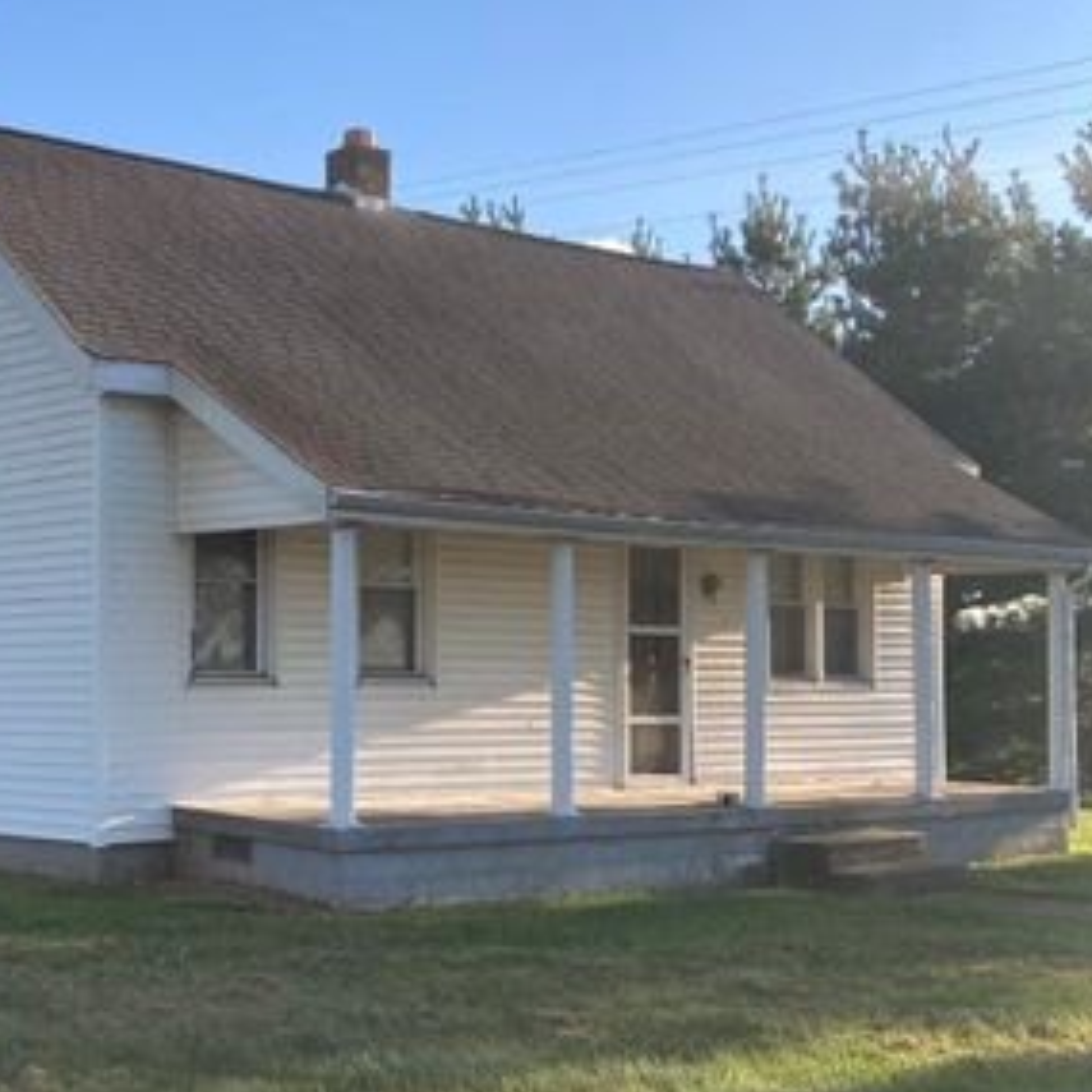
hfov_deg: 28.7
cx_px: 172
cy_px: 661
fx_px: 2070
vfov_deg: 29.5
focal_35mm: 58
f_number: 1.8
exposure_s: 1/1033
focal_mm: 3.99
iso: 20
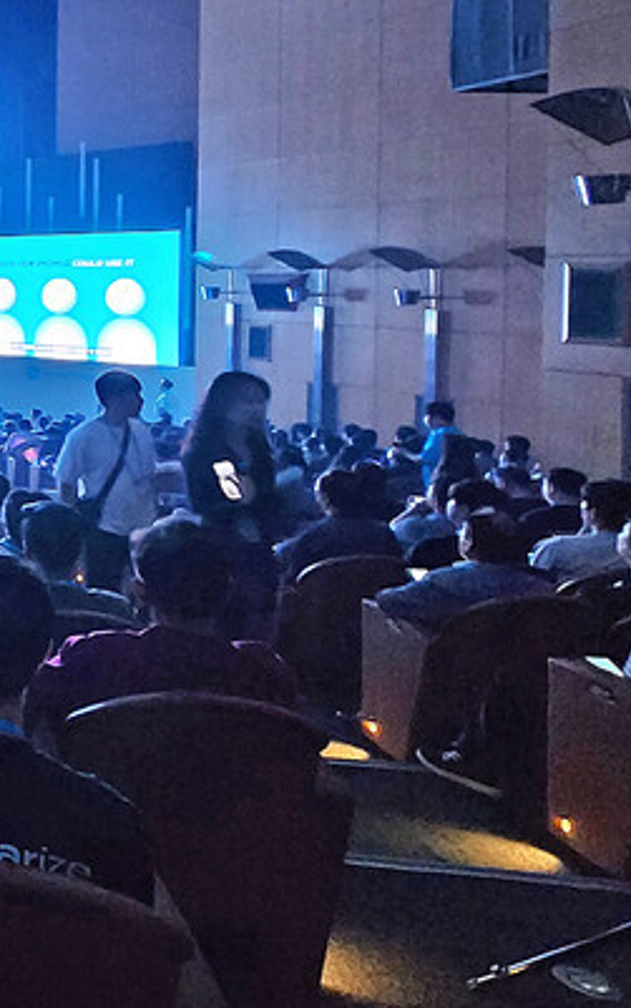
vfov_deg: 56.2
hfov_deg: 23.9
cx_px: -440
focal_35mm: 33
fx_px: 907
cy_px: 294
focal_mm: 2.2
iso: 1000
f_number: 2.2
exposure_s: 1/24
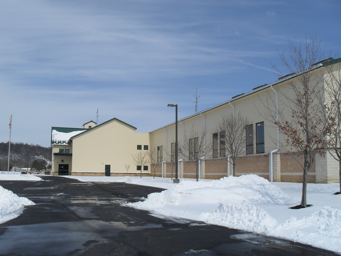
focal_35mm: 35
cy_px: 128
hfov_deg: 52.6
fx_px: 345
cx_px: 170
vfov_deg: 40.7
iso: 100
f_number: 8.4
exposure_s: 1/750
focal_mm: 6.3
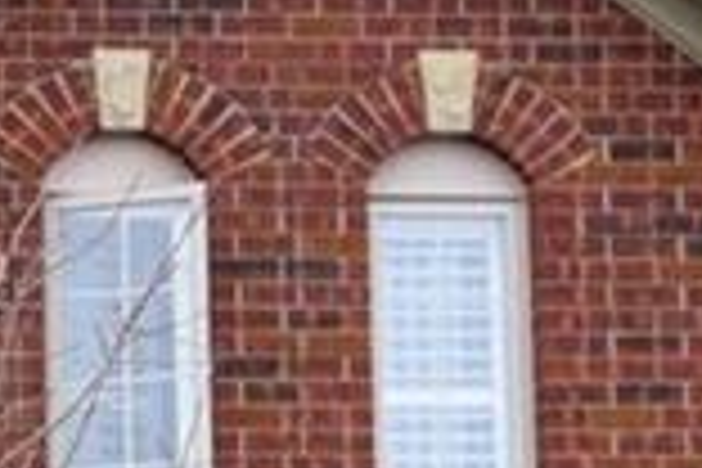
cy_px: 801
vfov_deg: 5.9
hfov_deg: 7.6
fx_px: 4485
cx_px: -1544
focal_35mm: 230
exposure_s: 1/250
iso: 400
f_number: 8
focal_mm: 35
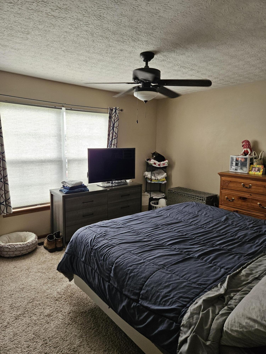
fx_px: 236
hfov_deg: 58.9
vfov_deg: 73.9
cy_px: 177
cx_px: 133
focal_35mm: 23
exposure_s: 1/120
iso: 250
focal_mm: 5.4
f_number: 1.8
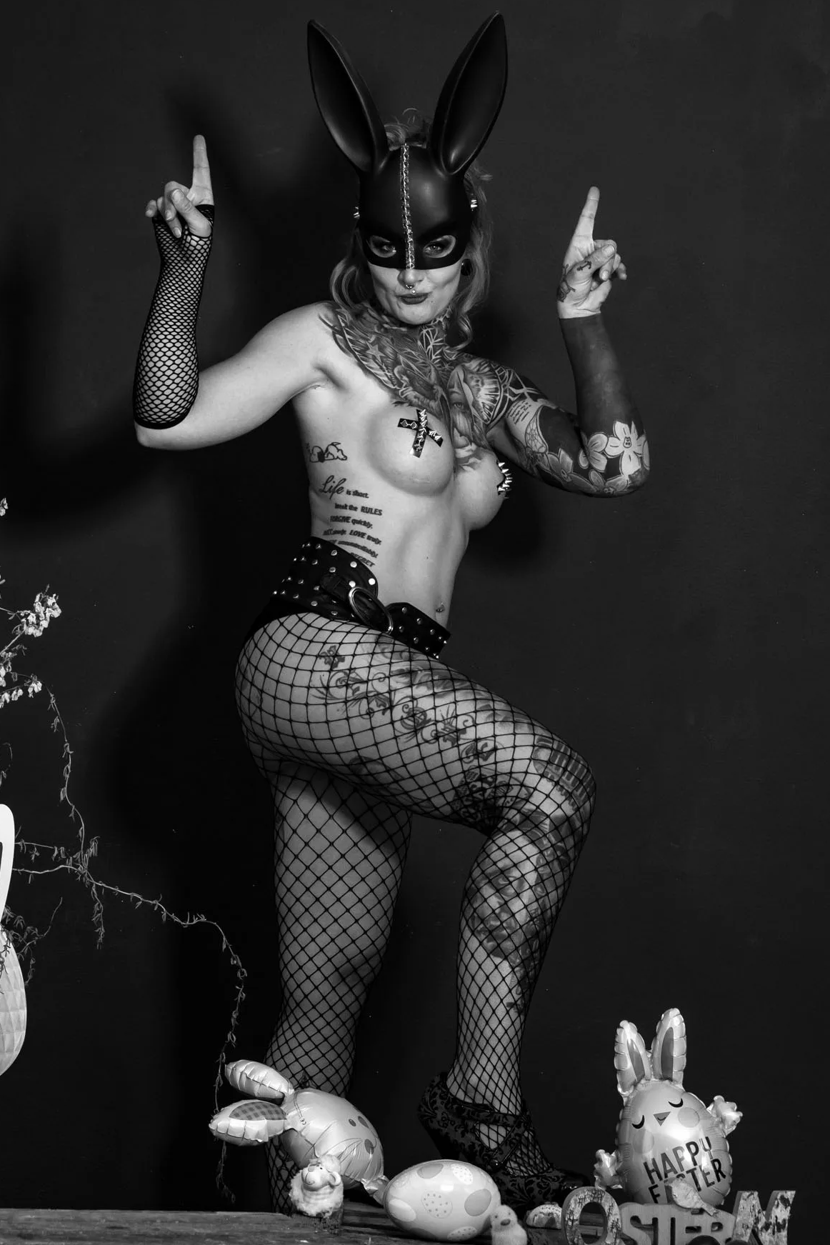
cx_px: 447
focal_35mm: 119
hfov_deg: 11.5
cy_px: 601
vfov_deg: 17.2
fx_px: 4115
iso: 200
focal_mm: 72
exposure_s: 1/160
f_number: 8
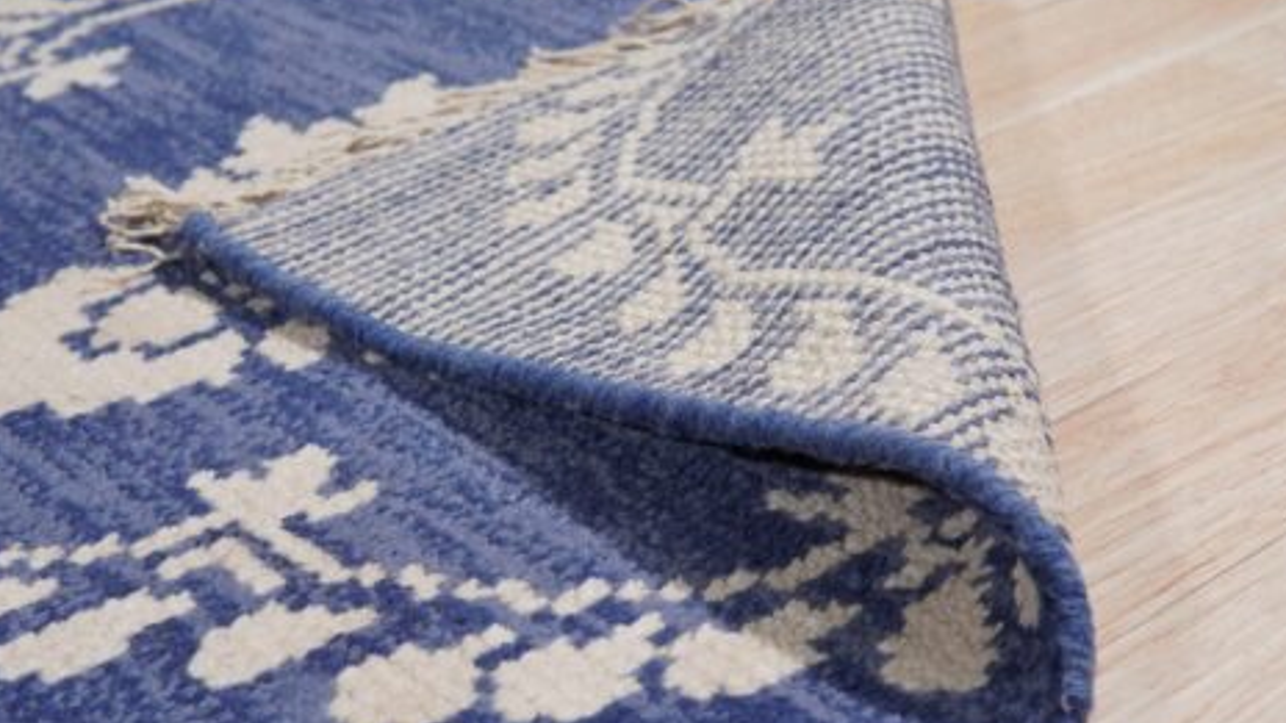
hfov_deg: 34.3
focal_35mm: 61
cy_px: 335
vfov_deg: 19.7
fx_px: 2080
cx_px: 585
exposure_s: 1/125
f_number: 5
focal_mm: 30
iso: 320
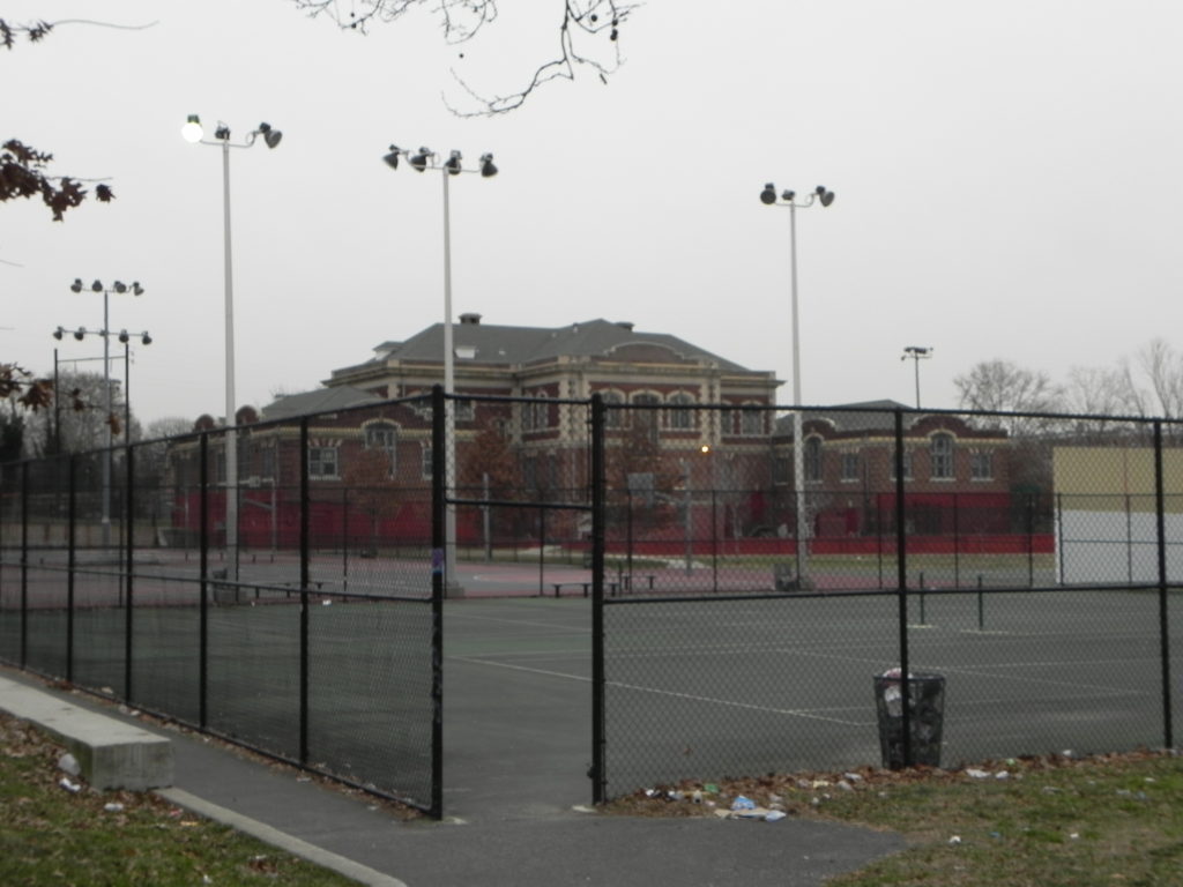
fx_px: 1777
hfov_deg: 36.8
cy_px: 444
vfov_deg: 28.0
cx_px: 592
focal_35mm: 52
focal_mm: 9.2
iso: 160
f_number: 5.6
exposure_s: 1/200
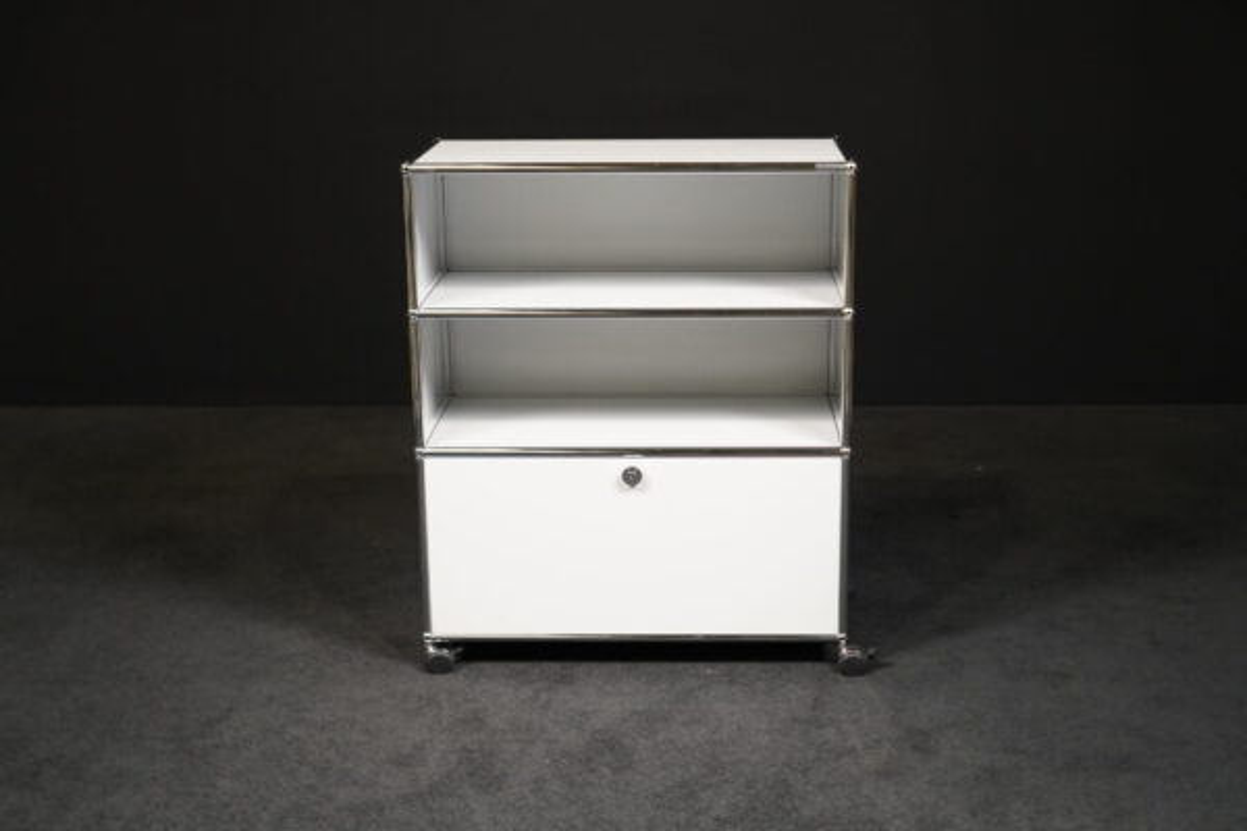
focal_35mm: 47
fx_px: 1628
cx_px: 624
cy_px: 416
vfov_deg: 28.6
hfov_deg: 41.9
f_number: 7.1
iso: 5000
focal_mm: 47
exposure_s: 1/100
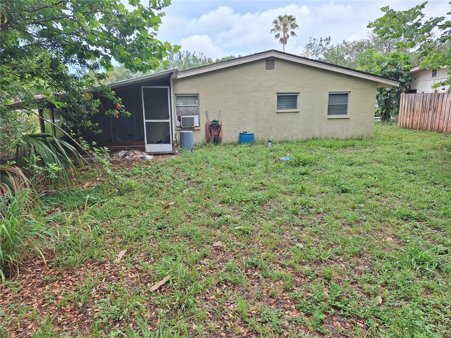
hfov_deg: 73.9
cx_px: 226
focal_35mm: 23
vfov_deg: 58.9
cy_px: 169
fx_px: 300
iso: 40
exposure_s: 1/734
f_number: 1.8
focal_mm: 5.54
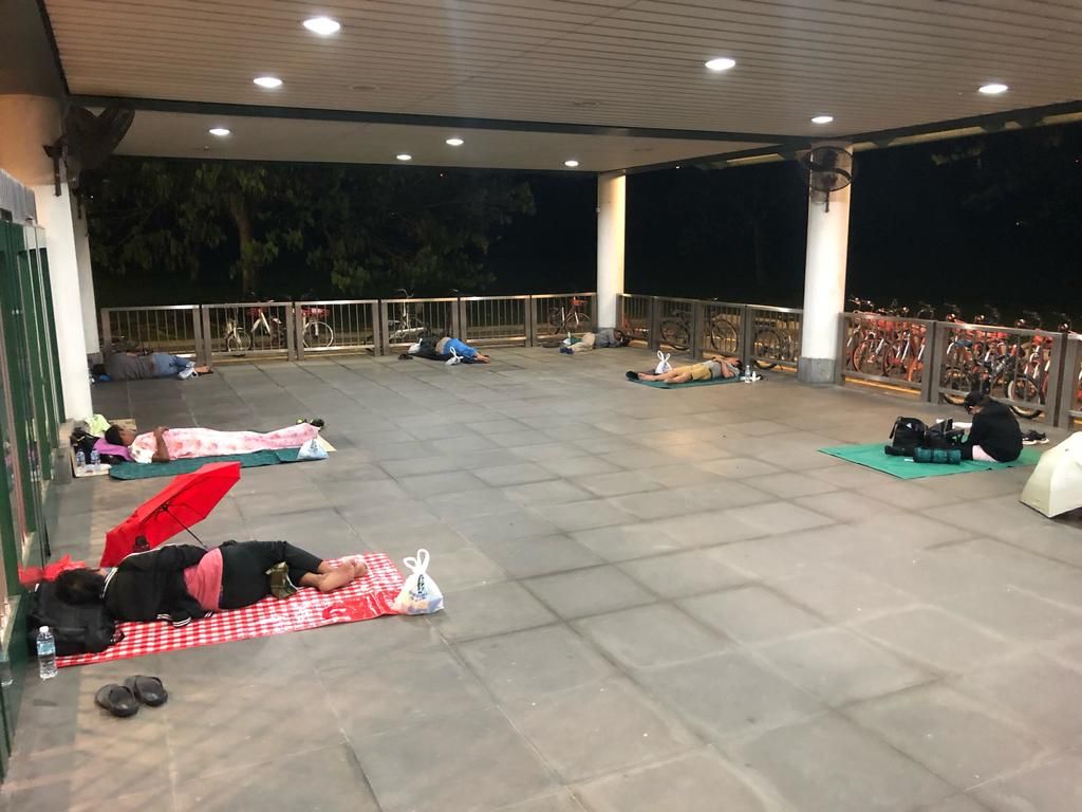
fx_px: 875
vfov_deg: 49.7
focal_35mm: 28
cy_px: 406
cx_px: 541
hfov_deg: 63.4
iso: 100
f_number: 1.8
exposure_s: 1/4
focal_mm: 4
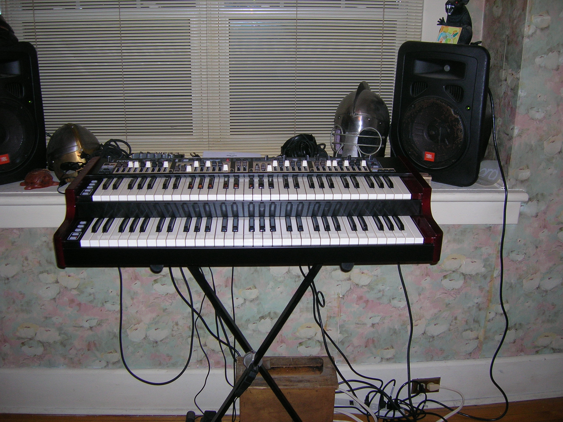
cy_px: 211
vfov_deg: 41.8
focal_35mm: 34
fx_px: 553
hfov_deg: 54.0
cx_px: 282
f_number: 2.9
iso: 50
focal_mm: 5.7
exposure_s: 1/60.1
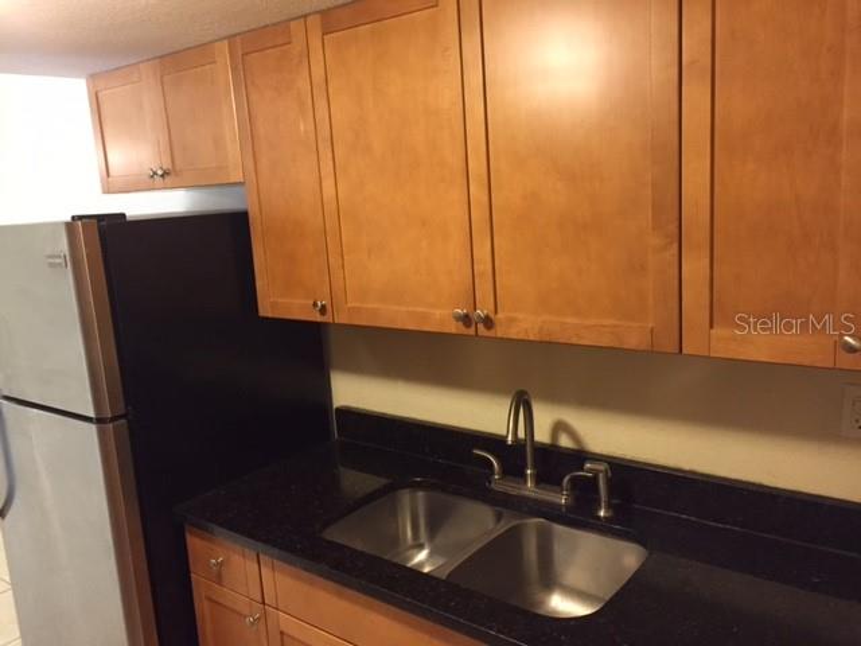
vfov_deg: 48.2
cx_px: 430
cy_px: 323
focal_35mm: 29
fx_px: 721
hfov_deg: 61.7
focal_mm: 4.15
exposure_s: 1/30
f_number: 2.2
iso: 250
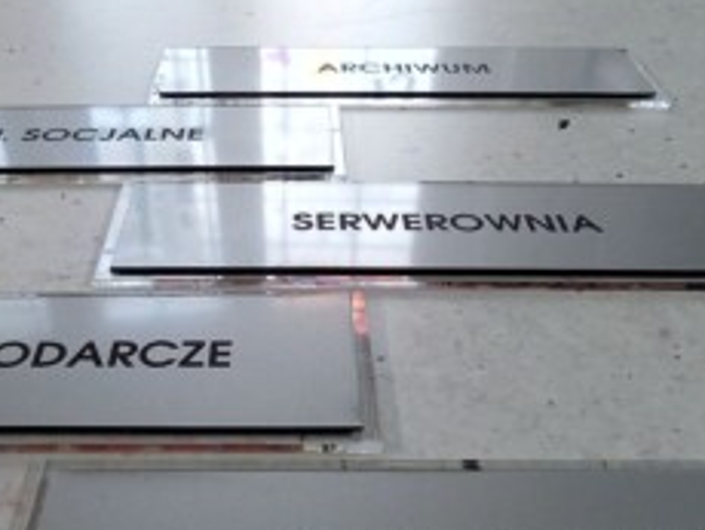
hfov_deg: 46.4
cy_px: 423
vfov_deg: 34.9
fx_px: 816
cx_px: 267
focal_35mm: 40
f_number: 3.1
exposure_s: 1/30
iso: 160
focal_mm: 4
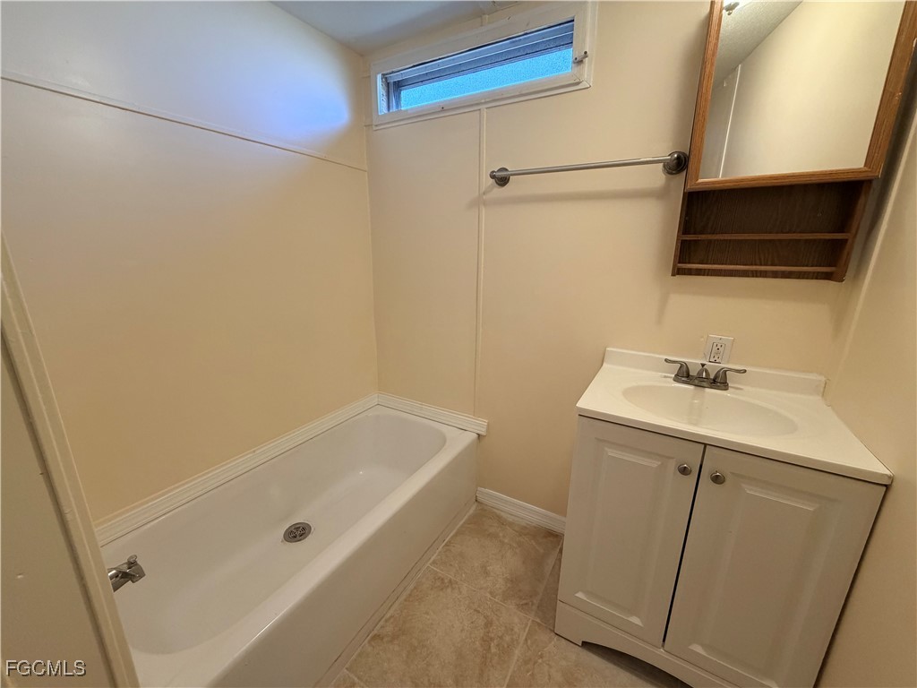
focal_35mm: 14
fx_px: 371
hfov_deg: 102.1
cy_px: 344
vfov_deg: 85.7
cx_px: 458
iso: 250
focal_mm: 2.22
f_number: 2.2
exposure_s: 1/120
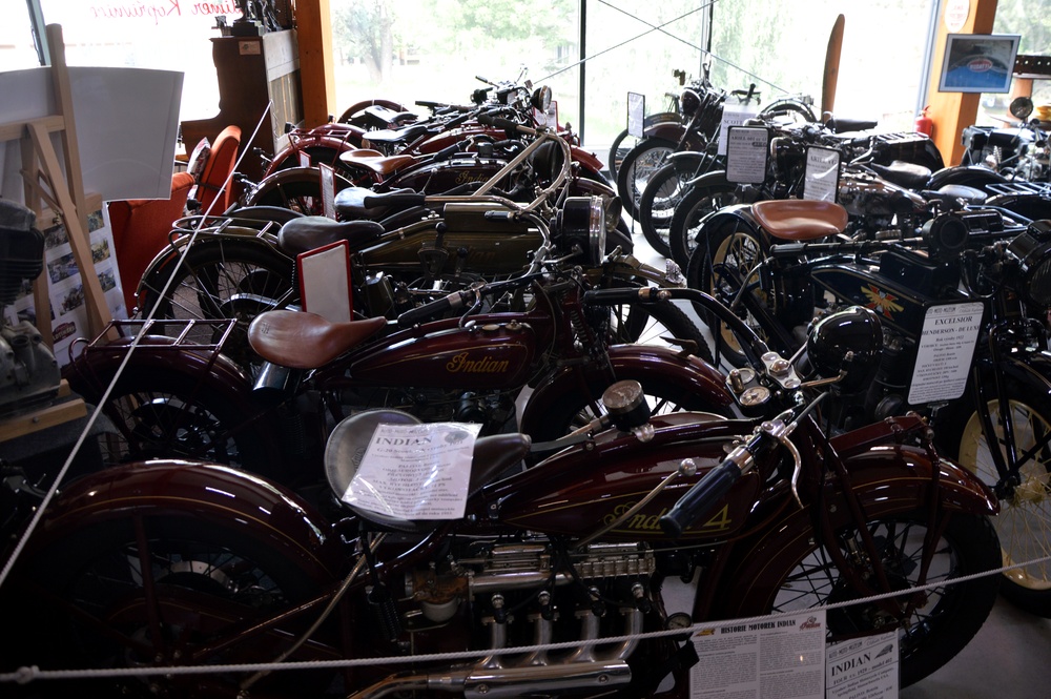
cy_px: 350
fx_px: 788
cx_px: 526
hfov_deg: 67.4
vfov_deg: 47.9
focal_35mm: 27
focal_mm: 18
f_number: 3.5
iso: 400
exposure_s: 1/25
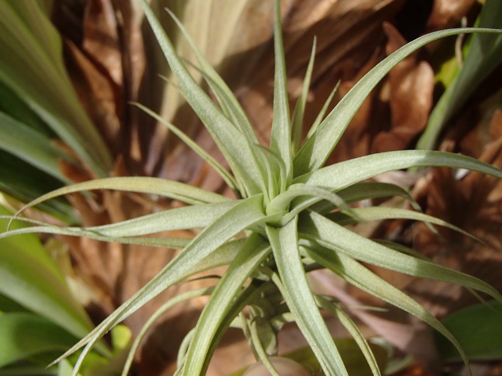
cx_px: 251
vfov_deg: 38.7
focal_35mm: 37
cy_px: 188
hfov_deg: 50.1
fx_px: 537
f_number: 4.7
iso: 160
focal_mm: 6.64
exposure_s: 1/160
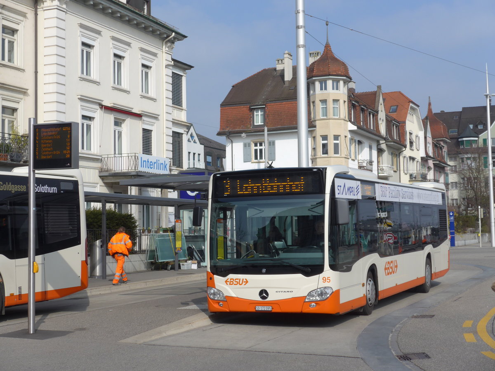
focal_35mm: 59
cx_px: 248
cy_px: 186
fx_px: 844
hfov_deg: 32.7
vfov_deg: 24.8
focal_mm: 12.7
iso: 80
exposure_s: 1/1600
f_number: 3.7
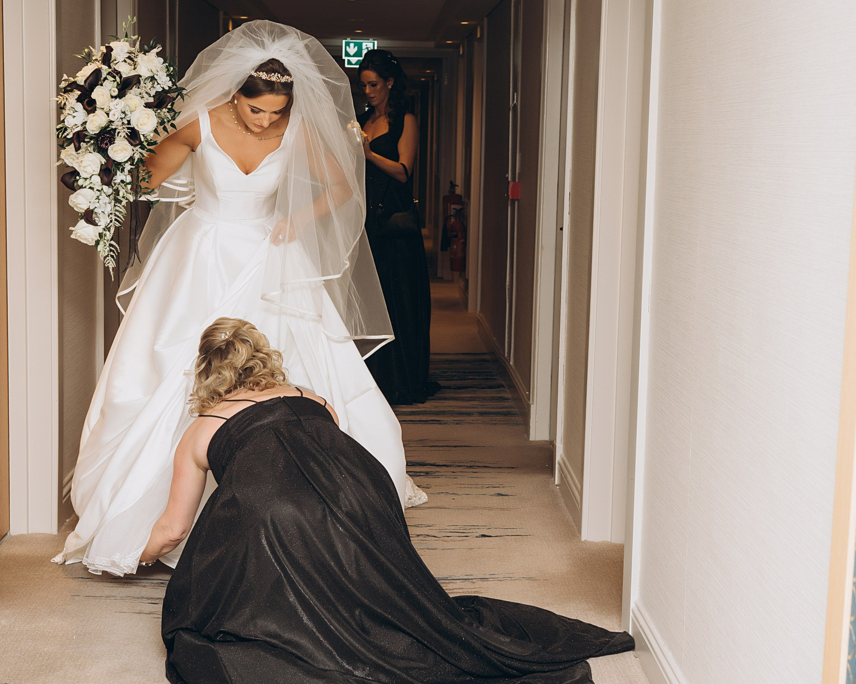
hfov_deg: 35.3
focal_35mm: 53
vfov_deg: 28.6
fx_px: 1342
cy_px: 292
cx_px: 381
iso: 320
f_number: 4
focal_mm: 35
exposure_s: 1/160
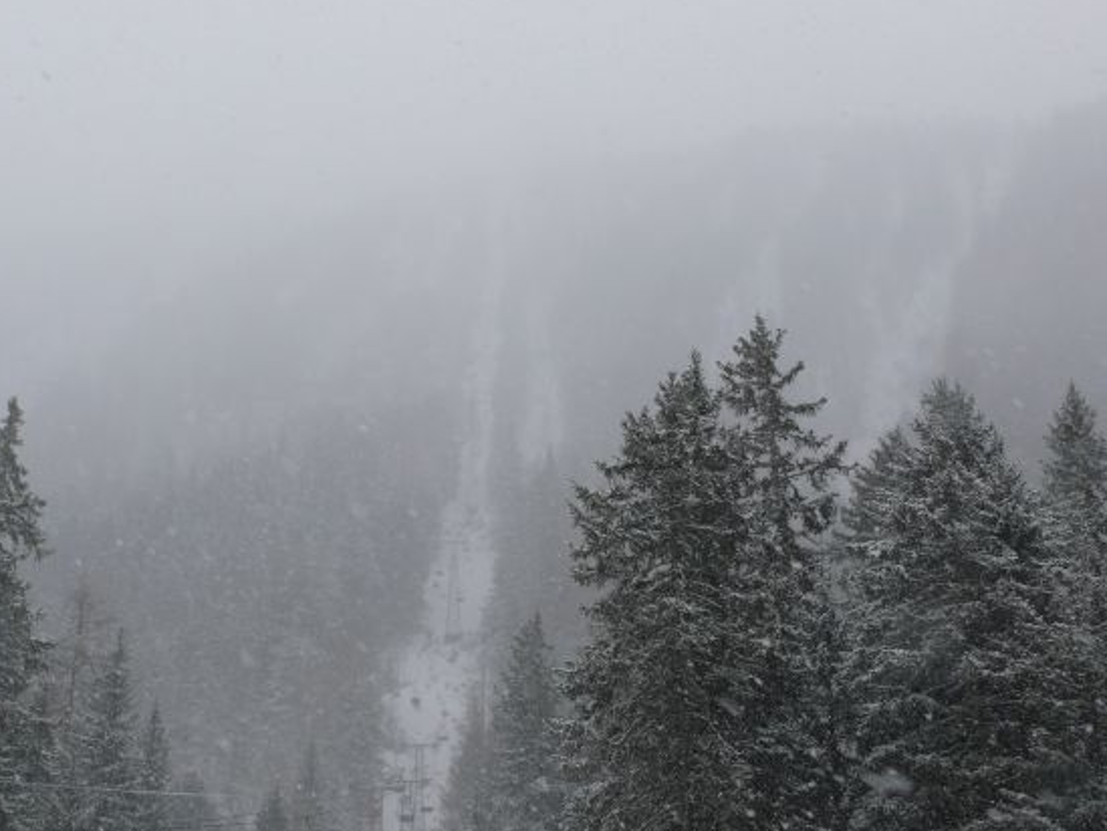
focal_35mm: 51
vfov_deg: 28.6
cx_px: 462
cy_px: 434
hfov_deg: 37.4
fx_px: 1631
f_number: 5.6
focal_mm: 7.4
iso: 100
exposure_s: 1/250
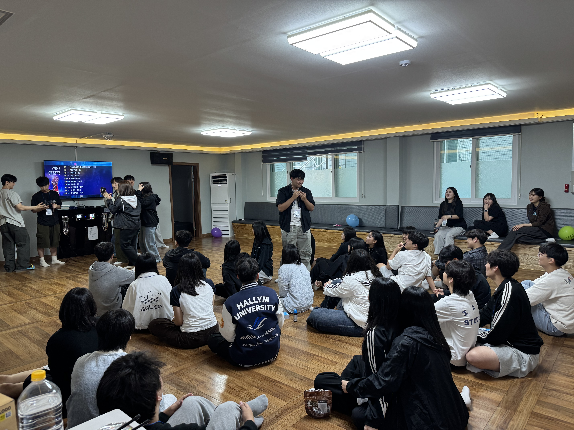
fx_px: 398
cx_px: 287
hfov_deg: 71.6
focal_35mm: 24
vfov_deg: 56.8
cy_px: 215
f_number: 1.78
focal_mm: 6.76
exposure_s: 1/60
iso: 125
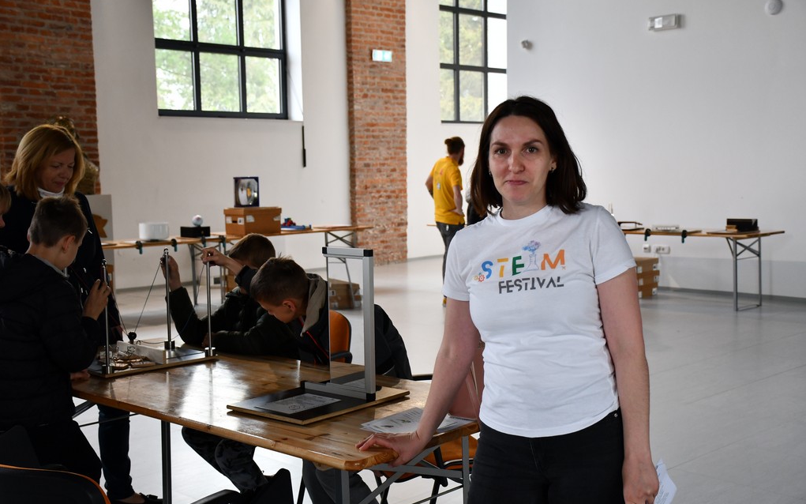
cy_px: 249
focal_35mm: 46
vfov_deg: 28.0
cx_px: 403
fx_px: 1010
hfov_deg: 43.5
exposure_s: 1/250
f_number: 4
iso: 640
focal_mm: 30
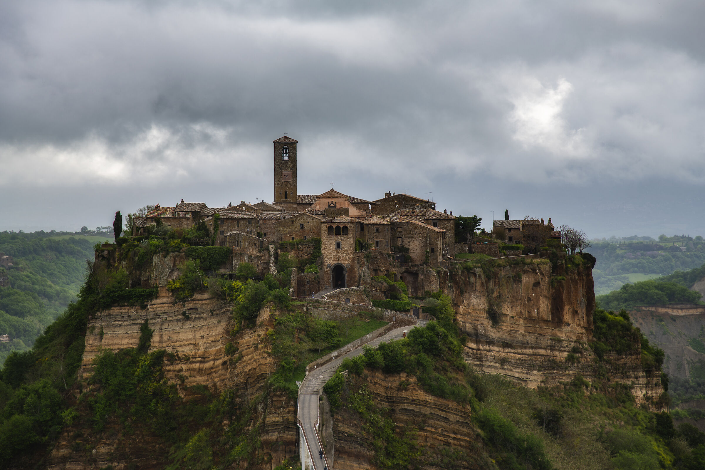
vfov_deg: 11.4
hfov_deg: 17.1
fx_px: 2350
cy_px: 235
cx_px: 352
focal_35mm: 120
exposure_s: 1/160
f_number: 6.3
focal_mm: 120
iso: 64
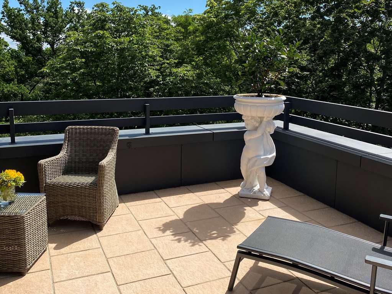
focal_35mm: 26
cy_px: 147
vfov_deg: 53.1
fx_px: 294
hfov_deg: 67.3
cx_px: 196
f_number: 1.8
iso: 32
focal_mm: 4.25
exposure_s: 1/3984
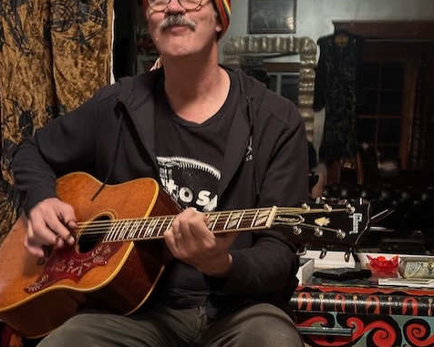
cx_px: 217
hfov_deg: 30.0
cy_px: 235
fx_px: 809
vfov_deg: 24.1
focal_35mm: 63
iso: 640
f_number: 1.78
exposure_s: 1/20
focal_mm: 6.86
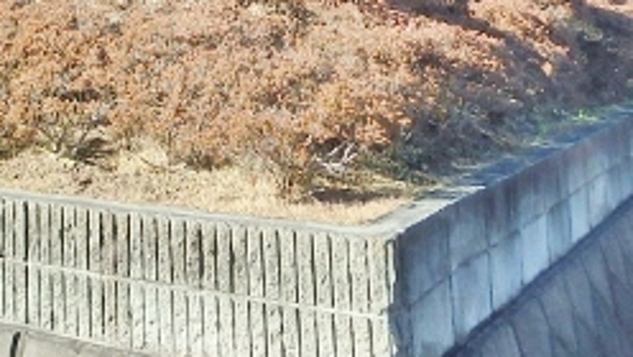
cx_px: 48
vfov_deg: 18.5
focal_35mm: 59
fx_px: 991
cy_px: -150
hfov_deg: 33.3
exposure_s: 1/500
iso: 125
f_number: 3.5
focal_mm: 3.7
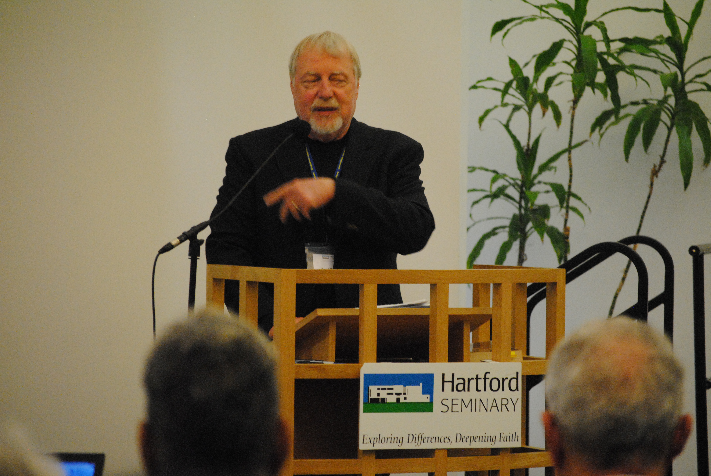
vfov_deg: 8.3
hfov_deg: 12.4
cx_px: 356
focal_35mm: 165
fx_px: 3263
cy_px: 238
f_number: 4.5
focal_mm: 110
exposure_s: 1/50
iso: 1600
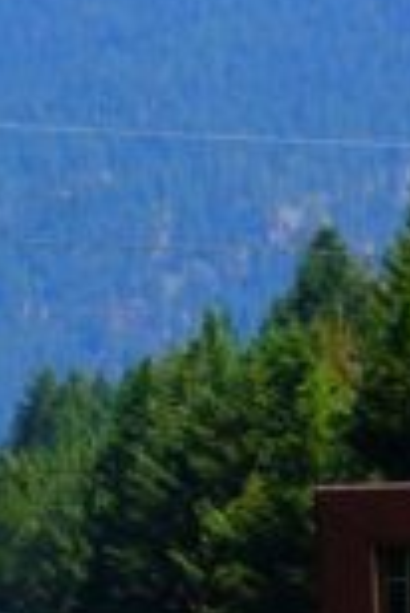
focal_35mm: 561
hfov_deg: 2.4
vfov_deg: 3.7
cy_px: 191
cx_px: -454
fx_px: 9562
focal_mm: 50
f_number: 13
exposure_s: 1/125
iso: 100
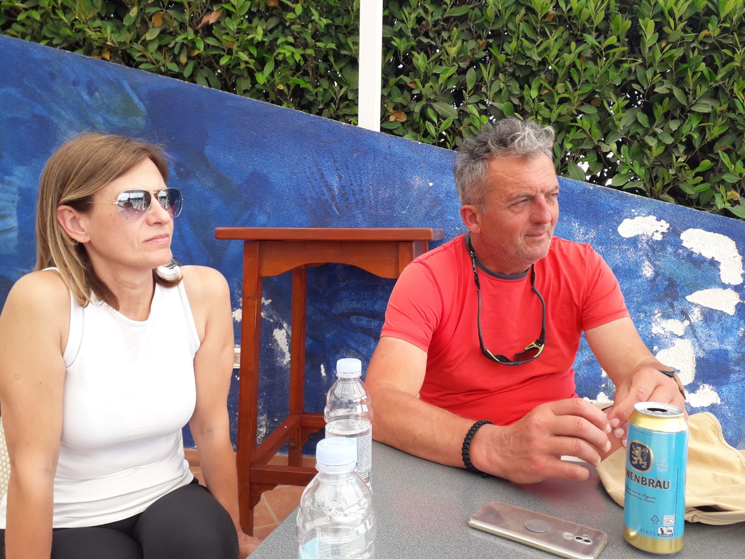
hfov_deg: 65.3
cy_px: 280
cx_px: 372
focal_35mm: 27
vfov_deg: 51.4
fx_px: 581
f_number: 1.9
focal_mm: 3.6
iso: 40
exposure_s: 1/301
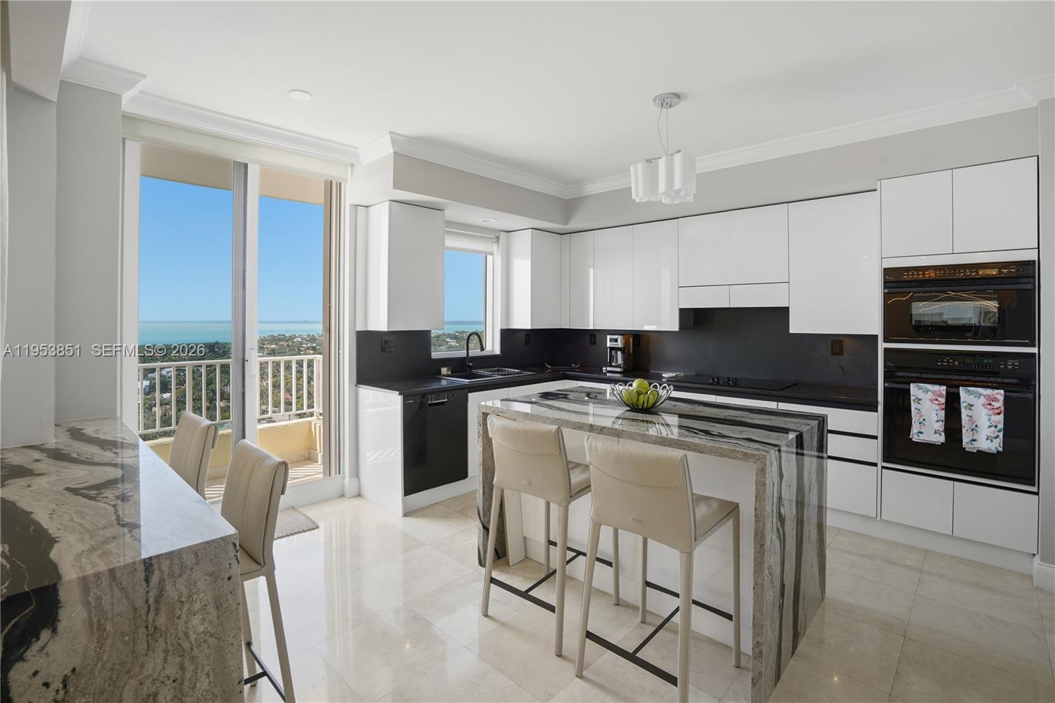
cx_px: 528
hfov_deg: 96.7
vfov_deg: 73.7
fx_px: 469
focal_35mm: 16
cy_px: 352
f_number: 8
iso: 400
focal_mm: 16
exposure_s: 1/25
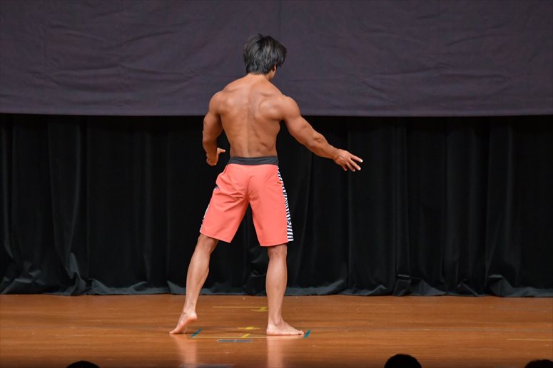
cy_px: 184
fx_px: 4376
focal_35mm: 285
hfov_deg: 7.2
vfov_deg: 4.8
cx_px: 276
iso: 5000
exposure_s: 1/400
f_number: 5.6
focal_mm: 190
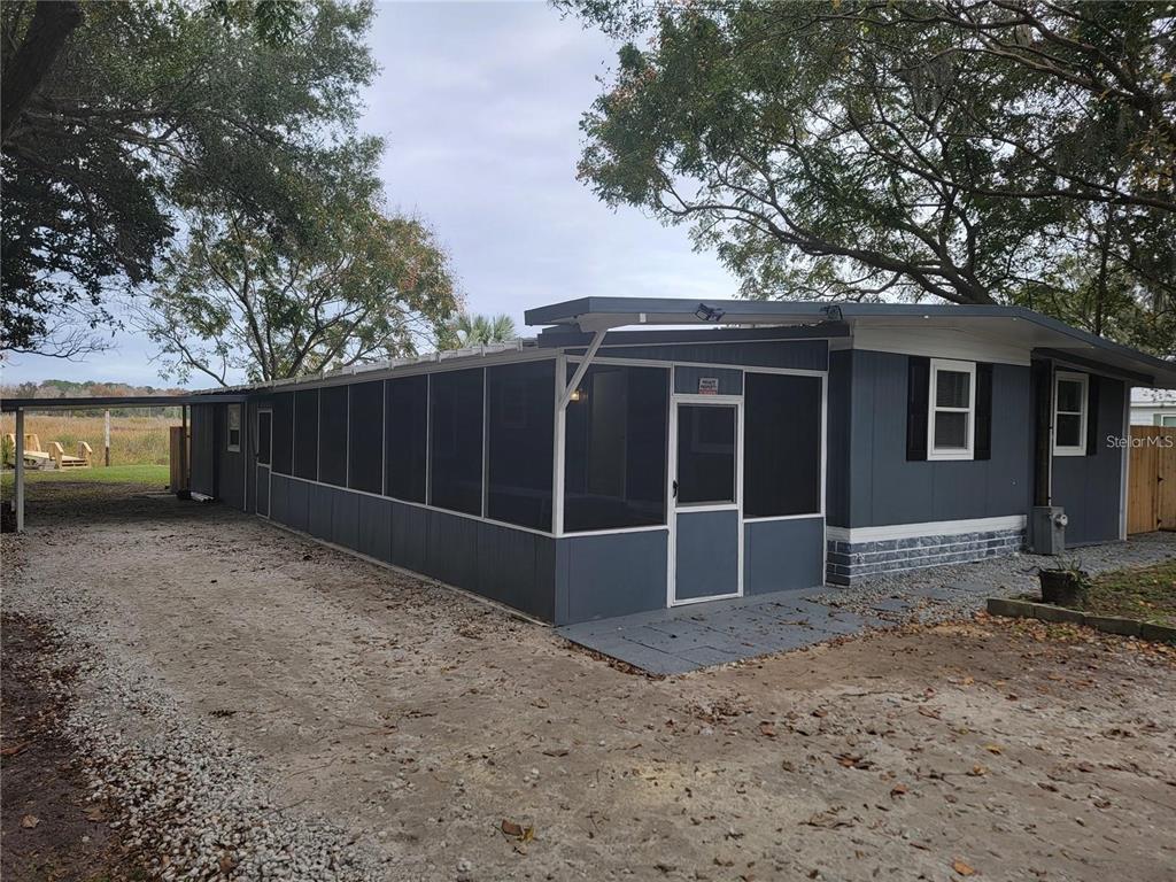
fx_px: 815
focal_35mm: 24
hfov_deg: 71.6
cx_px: 588
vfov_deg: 56.8
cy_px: 441
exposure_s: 1/296
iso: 16
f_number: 1.8
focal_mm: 6.7
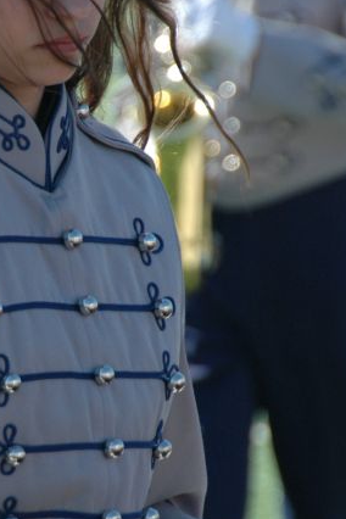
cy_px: 280
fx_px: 10394
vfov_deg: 2.9
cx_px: 11
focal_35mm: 721
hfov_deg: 1.9
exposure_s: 1/400
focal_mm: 200
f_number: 5.6
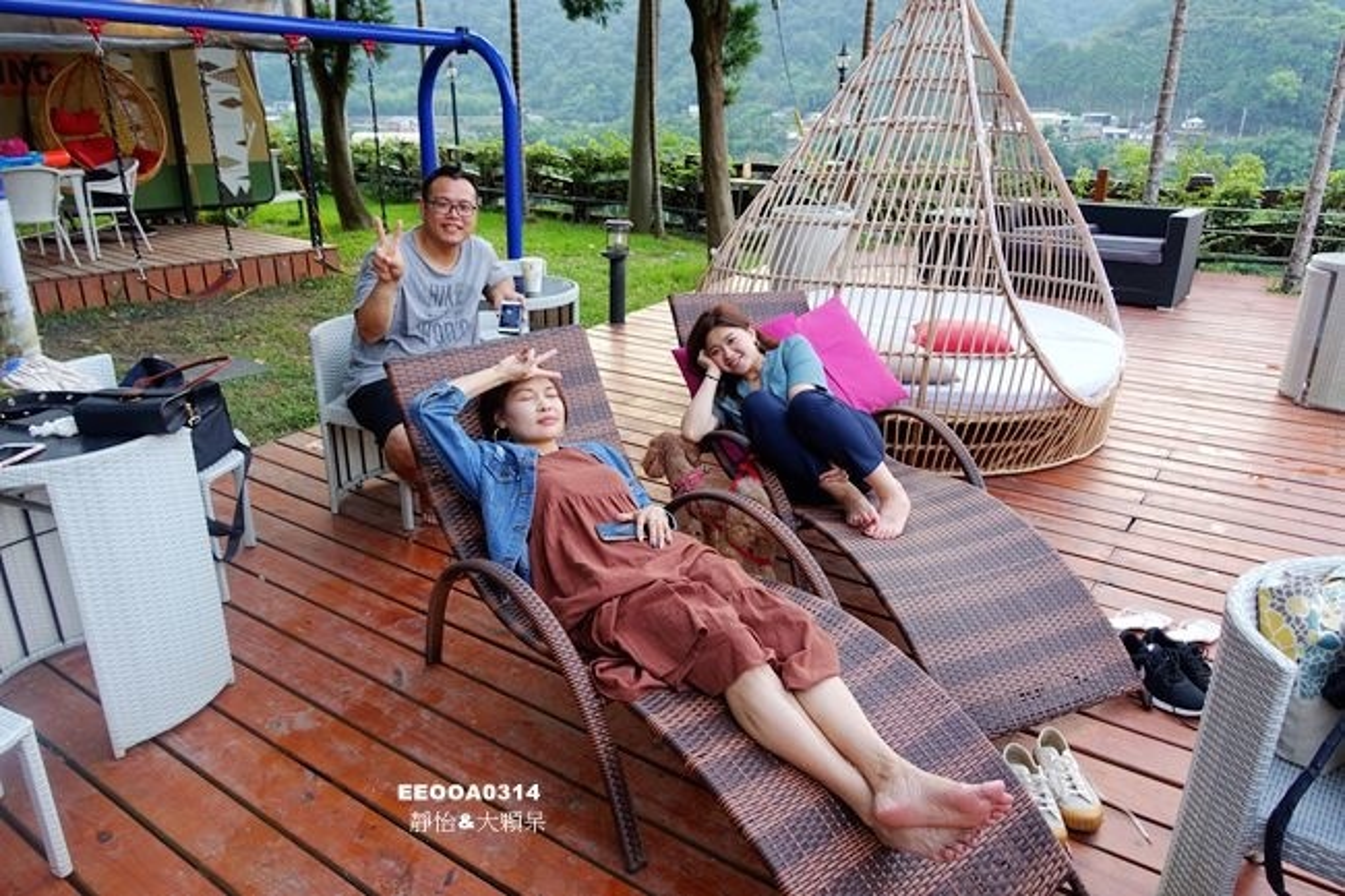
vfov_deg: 53.1
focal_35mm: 24
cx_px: 672
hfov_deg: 73.8
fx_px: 896
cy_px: 448
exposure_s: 1/125
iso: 125
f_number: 2.8
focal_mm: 8.8
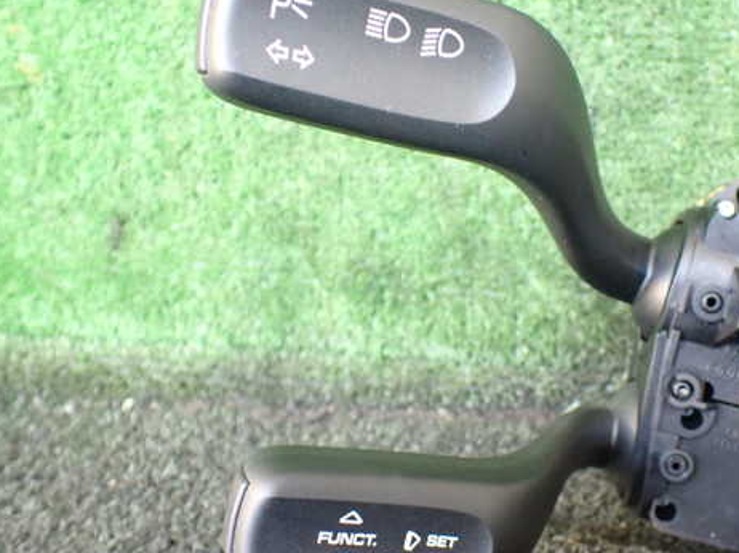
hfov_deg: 47.4
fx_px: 832
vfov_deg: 36.8
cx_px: 472
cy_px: 276
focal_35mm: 39
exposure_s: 1/80
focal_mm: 5.4
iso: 800
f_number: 2.3
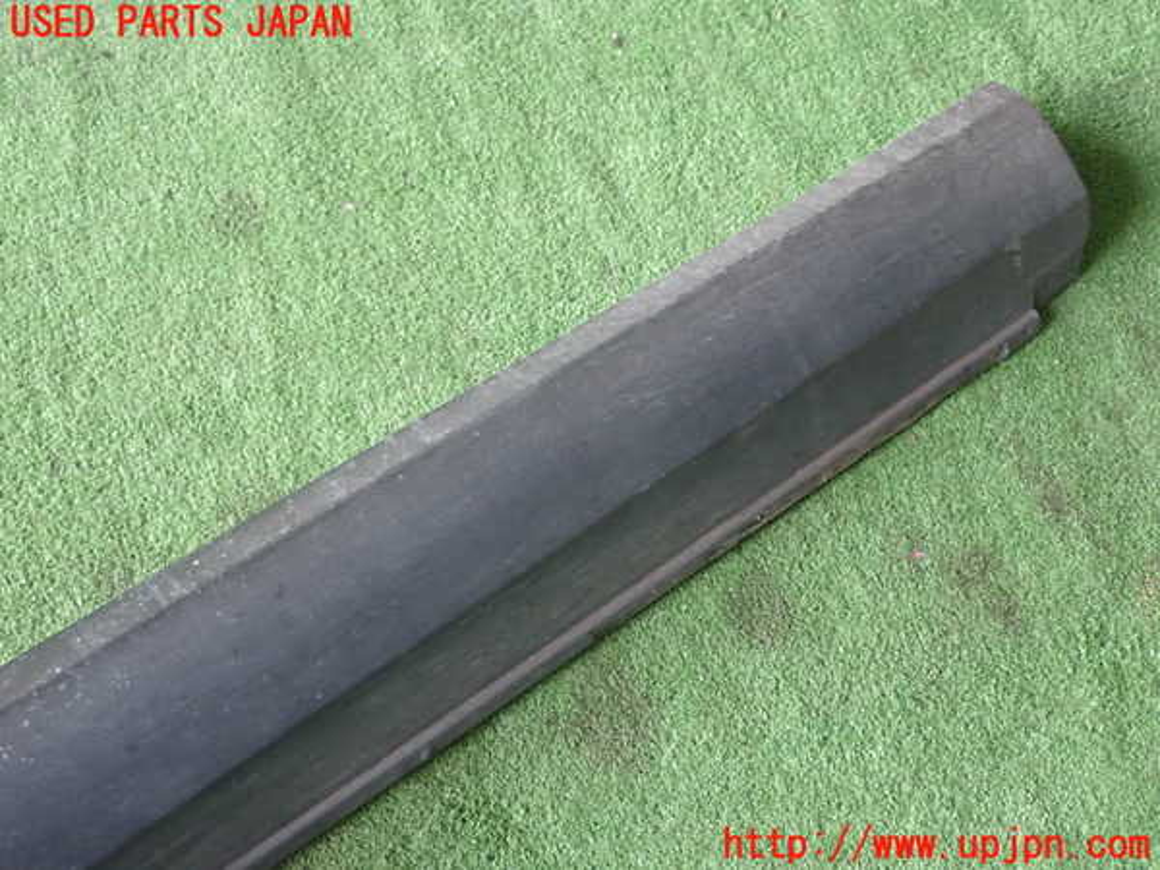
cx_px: 580
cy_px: 435
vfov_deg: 30.9
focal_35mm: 47
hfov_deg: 40.4
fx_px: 1575
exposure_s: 1/50
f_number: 3.1
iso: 400
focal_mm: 8.4
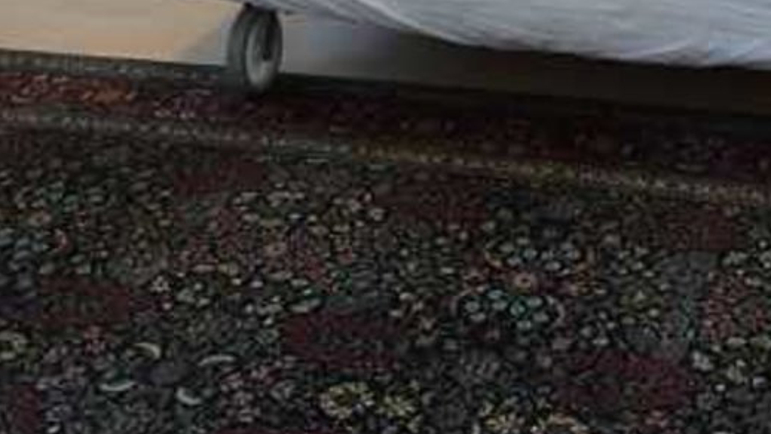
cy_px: -106
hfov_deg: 28.7
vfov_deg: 15.8
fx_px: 1492
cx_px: 530
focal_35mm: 73
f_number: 2.2
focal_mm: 4.15
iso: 80
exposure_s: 1/33
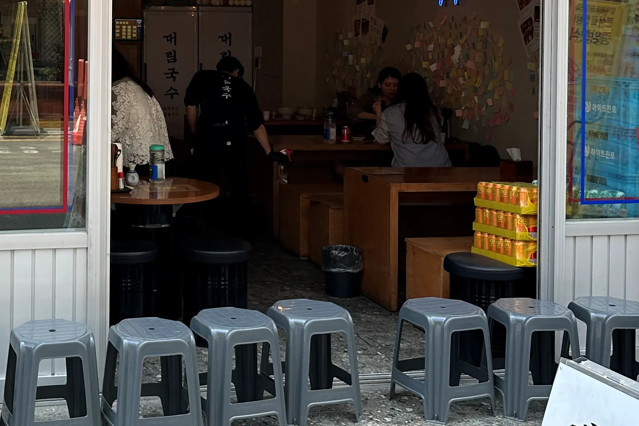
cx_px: 107
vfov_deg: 22.4
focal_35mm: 59
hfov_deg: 32.8
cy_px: 40
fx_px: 1047
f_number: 1.78
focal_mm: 6.86
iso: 80
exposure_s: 1/685
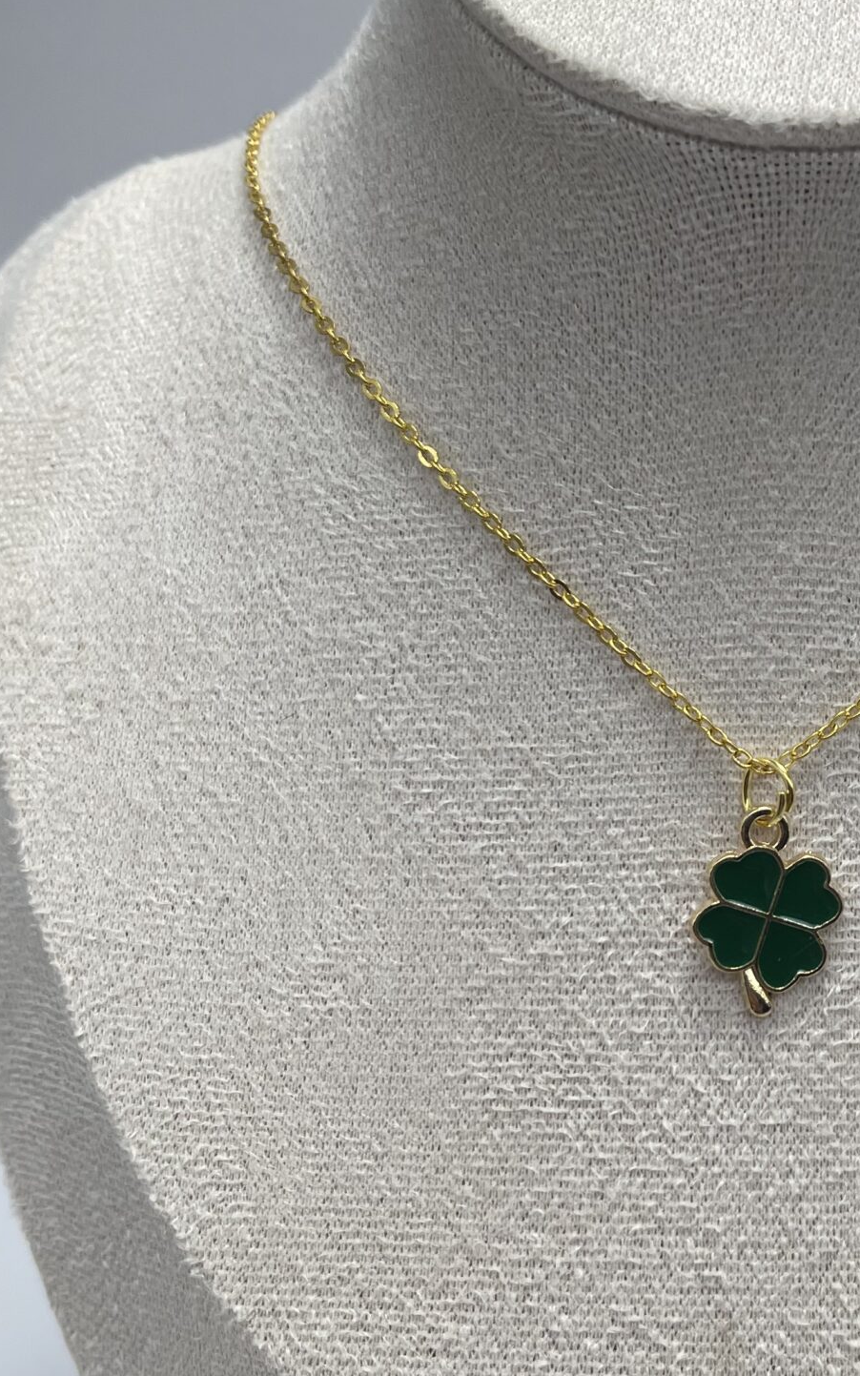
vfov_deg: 42.6
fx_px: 1762
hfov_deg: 26.4
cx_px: 788
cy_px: 712
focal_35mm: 47
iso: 40
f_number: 1.6
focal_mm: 5.1
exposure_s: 1/120
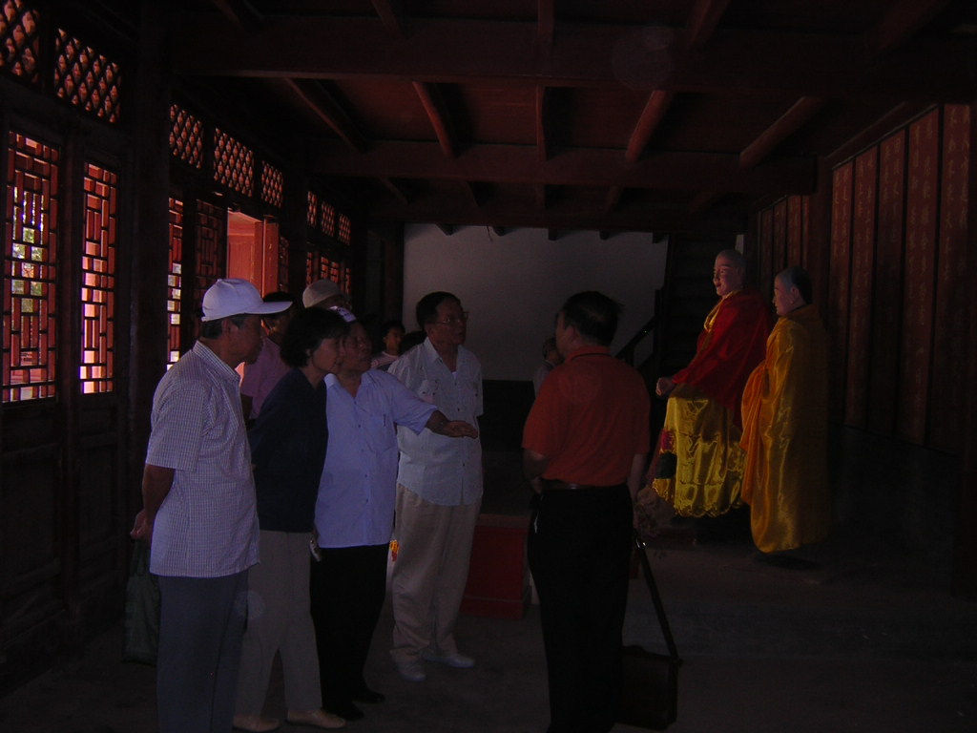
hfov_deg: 51.4
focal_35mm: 36
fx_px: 1016
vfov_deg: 39.7
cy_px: 366
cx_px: 488
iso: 100
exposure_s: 1/60.1
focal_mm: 4.7
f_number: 2.6
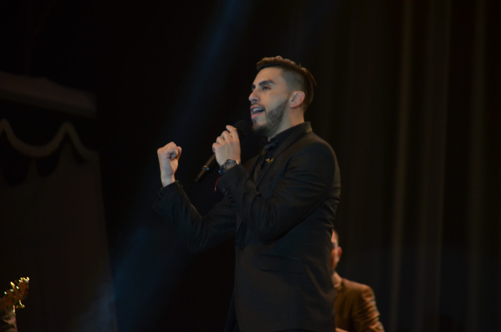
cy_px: 166
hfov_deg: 11.3
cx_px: 250
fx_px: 2541
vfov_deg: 7.5
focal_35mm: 183
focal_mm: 122
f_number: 4.8
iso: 1000
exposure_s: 1/160
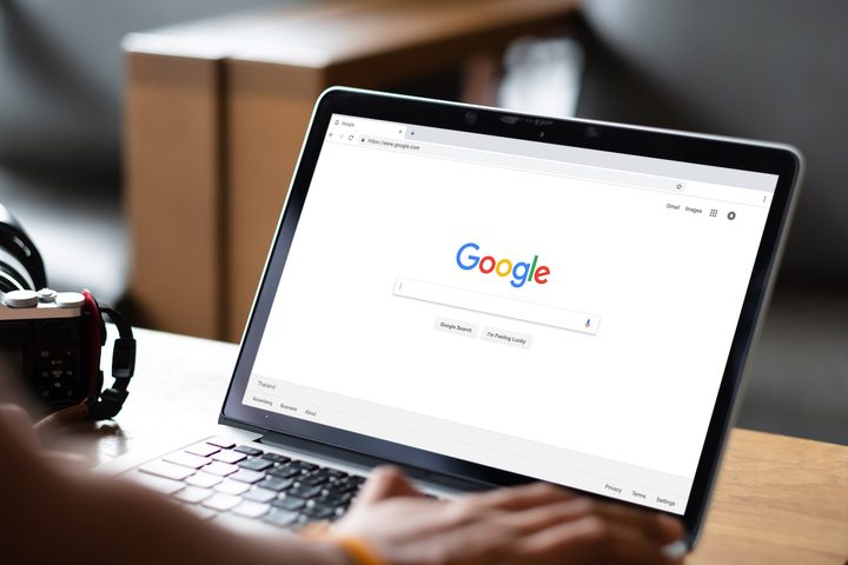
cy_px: 282
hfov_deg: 24.2
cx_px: 424
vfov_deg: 16.3
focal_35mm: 84
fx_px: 1979
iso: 800
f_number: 1.8
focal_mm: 56
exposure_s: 1/550
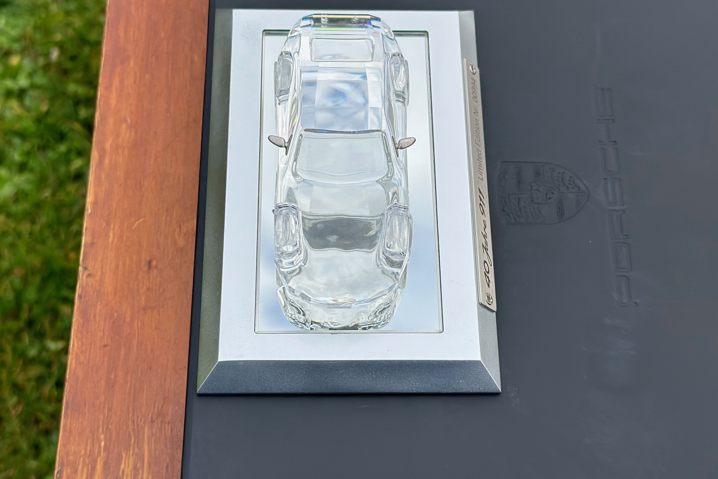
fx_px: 1256
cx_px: 359
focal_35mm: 63
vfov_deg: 21.5
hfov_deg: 31.9
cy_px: 179
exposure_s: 1/2203
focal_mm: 6.86
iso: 100
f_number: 1.78
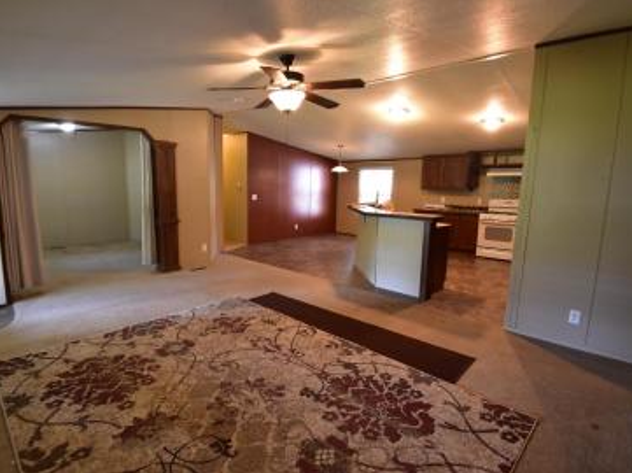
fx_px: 328
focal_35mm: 18
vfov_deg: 71.5
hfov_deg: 87.7
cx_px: 292
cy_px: 233
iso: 1600
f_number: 5
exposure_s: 1/15
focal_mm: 10
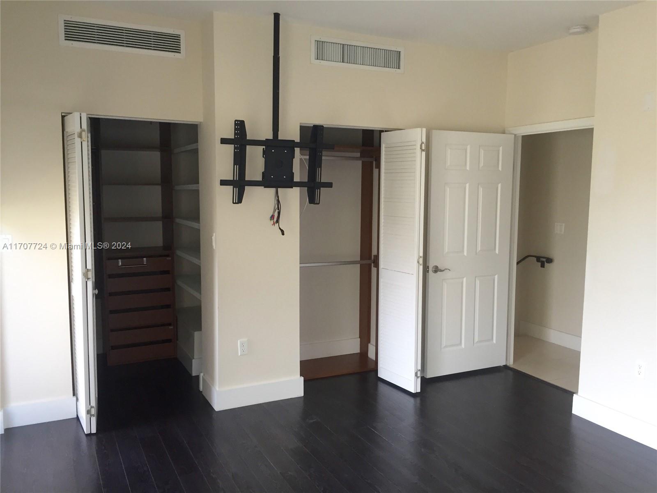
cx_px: 328
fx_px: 550
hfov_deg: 61.7
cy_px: 246
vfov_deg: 48.2
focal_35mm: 29
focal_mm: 4.15
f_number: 2.2
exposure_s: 1/30
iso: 40
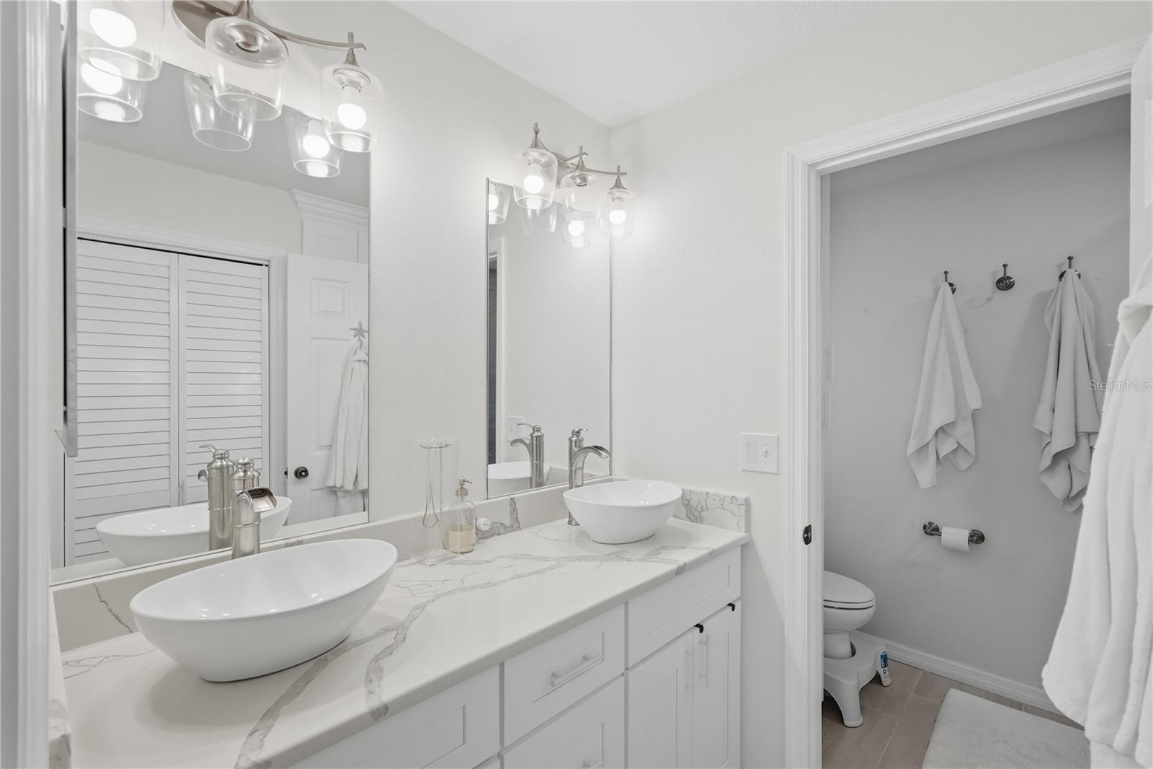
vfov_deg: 72.0
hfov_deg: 95.0
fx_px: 528
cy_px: 384
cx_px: 576
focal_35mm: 16
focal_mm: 16.5
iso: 1600
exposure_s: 1/5000
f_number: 5.6
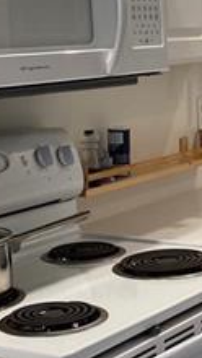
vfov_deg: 21.6
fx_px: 941
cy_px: 190
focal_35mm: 99
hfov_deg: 12.0
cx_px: 241
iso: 64
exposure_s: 1/120
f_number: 1.8
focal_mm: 4.25
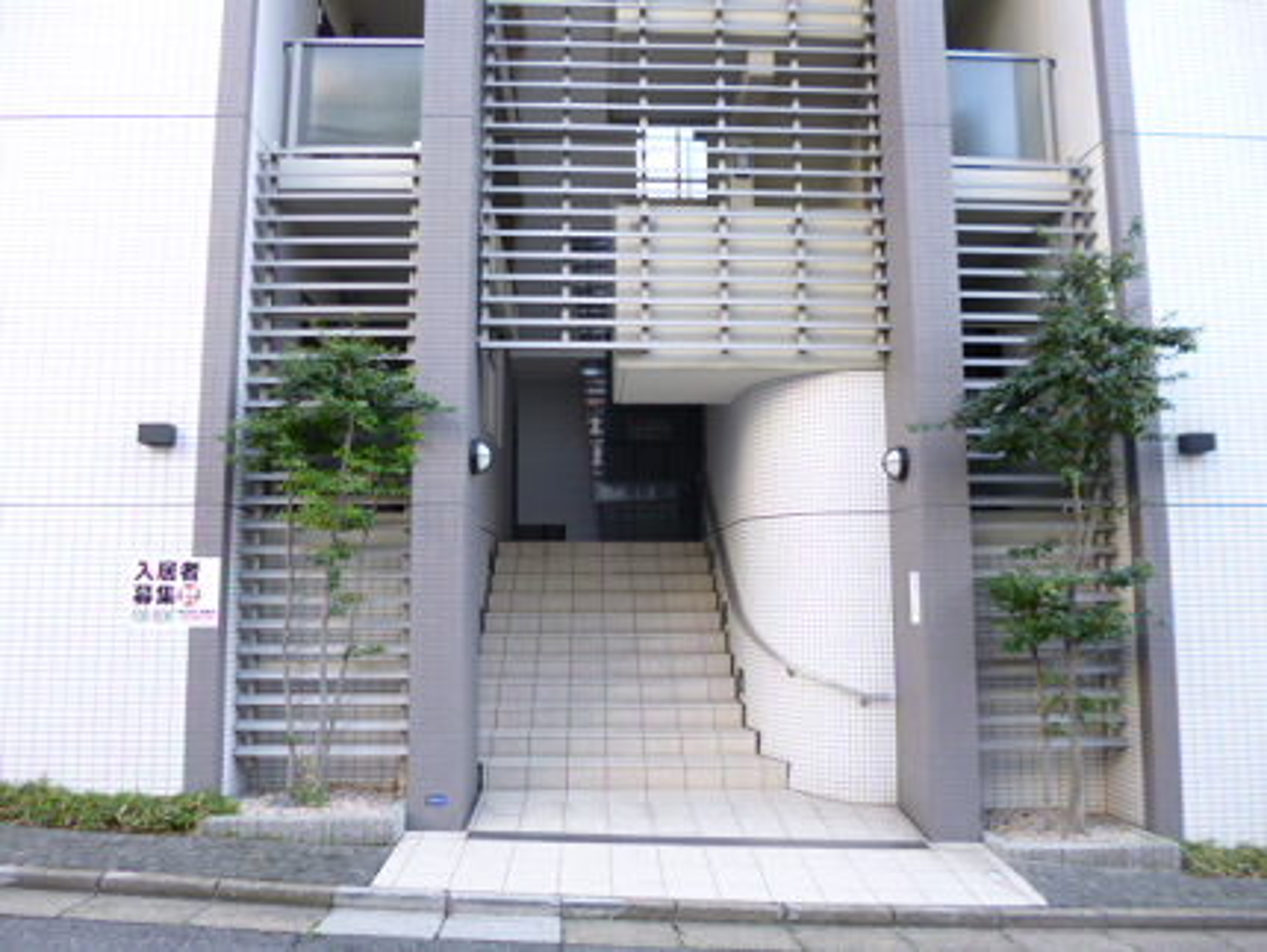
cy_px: 476
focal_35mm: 24
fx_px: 879
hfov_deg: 71.6
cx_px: 634
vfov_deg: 56.9
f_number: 2.5
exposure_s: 1/80
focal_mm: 4.3
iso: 100
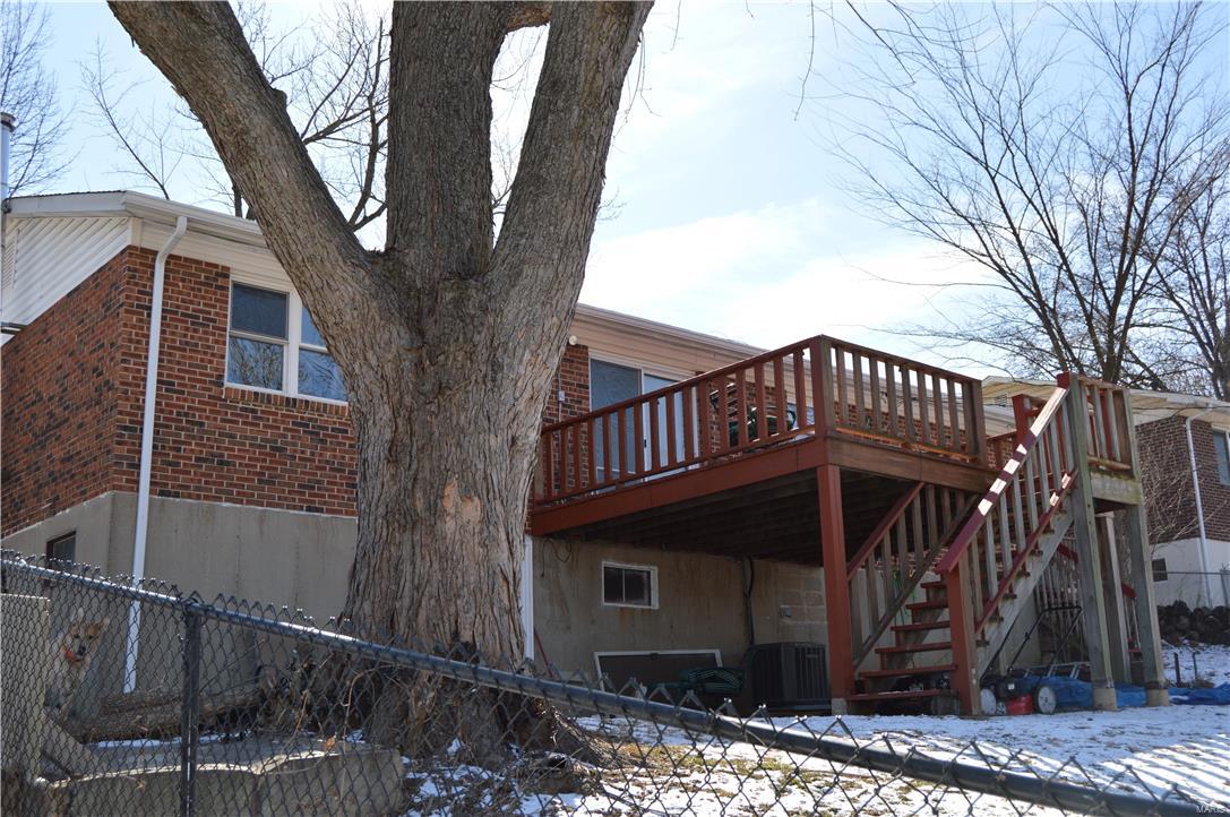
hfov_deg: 49.6
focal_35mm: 39
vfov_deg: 34.1
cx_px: 615
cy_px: 408
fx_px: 1331
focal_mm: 26
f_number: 5.6
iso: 100
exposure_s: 1/200
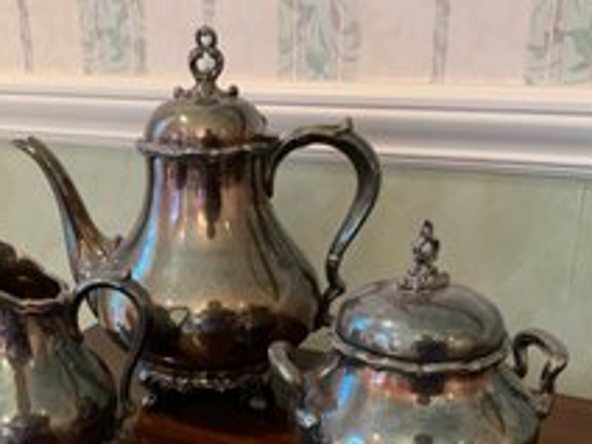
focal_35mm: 47
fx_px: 804
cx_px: 242
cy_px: 331
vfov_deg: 30.4
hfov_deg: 40.3
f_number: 1.8
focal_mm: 3
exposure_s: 1/60
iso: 250
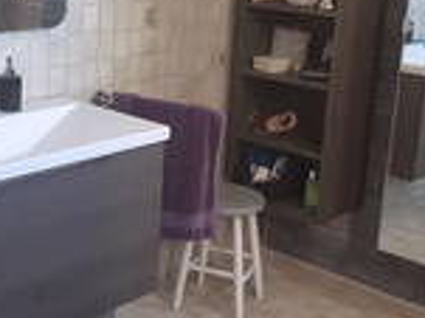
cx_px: 129
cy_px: 135
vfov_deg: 23.6
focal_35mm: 62
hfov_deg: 30.9
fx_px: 761
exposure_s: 1/50
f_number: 1.7
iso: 320
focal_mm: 3.92
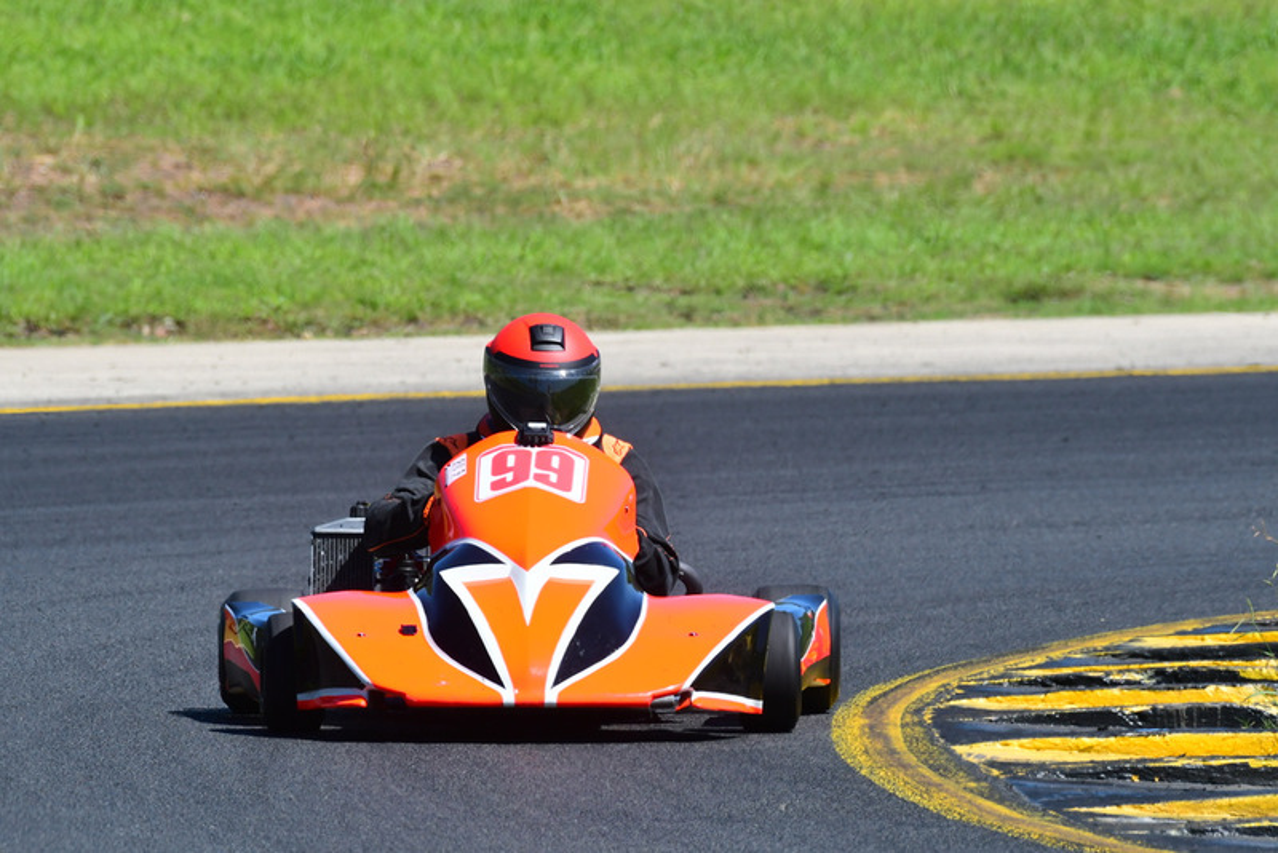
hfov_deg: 3.0
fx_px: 24503
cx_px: 639
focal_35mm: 690
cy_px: 426
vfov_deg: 2.0
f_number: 11
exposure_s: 1/640
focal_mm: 460
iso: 500
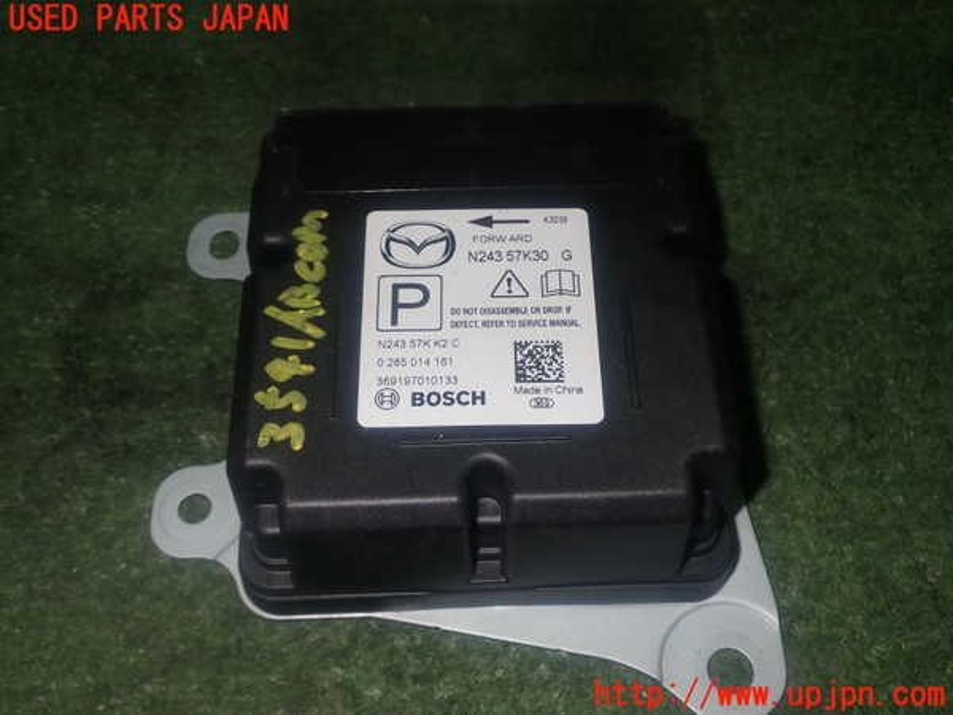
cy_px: 358
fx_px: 1129
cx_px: 476
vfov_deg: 35.1
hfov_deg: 45.8
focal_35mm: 41
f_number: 8
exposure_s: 1/40
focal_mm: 7.31
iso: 200
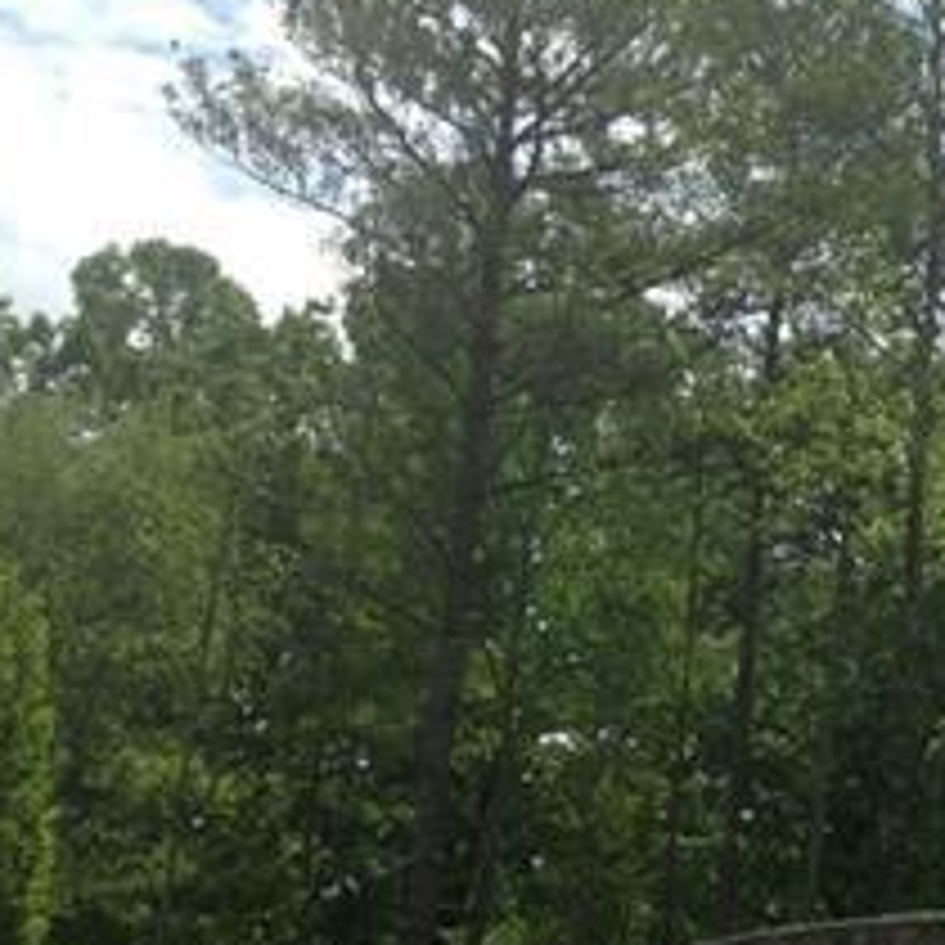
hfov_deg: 17.6
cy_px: 652
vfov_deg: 19.4
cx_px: 1386
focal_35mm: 89
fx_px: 2749
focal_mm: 4.12
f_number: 2.4
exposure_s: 1/1595
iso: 50
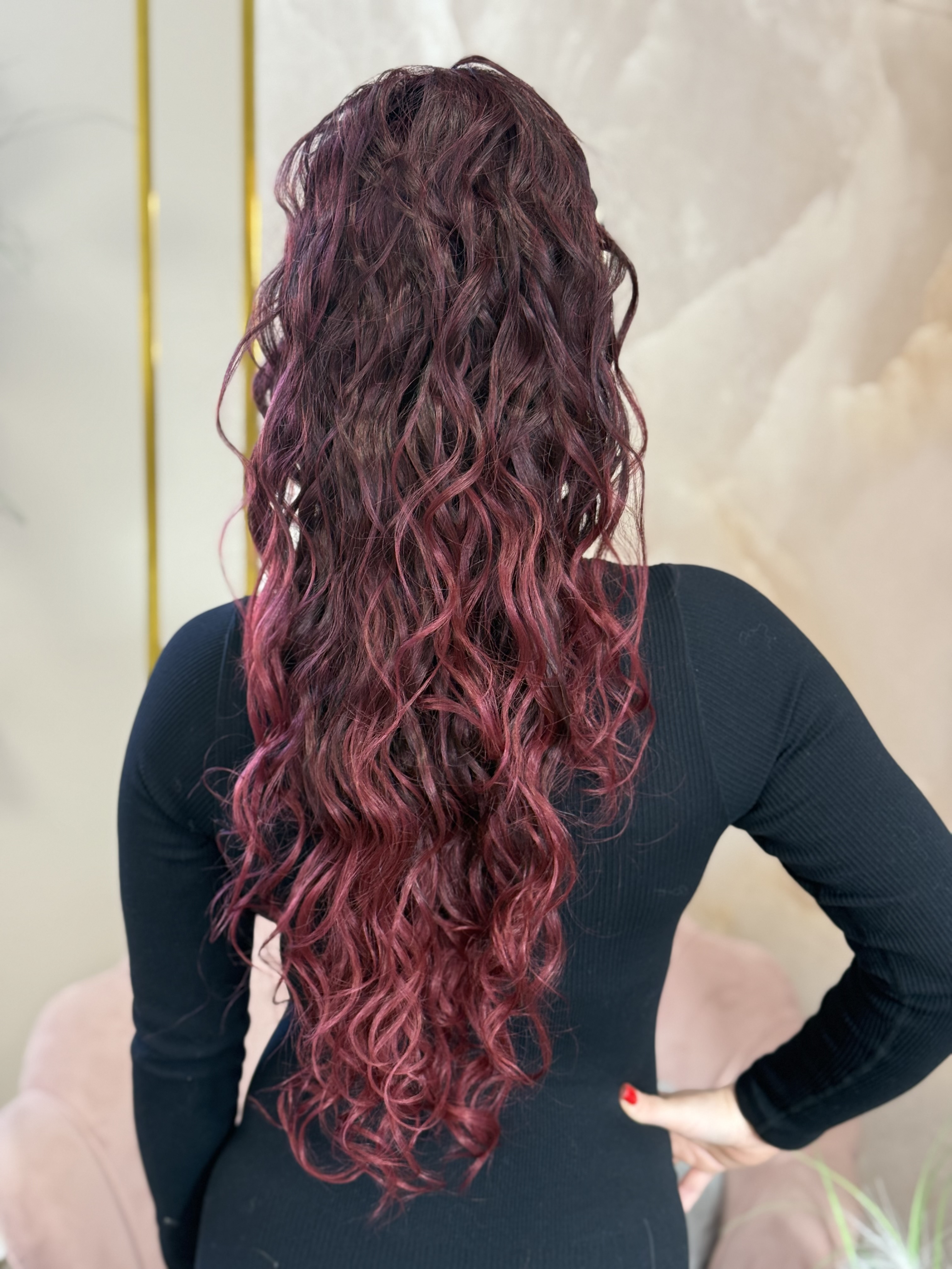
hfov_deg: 30.3
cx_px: 476
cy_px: 634
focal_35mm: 48
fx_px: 1760
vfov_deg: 39.7
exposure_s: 1/107
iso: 125
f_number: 1.78
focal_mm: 6.76
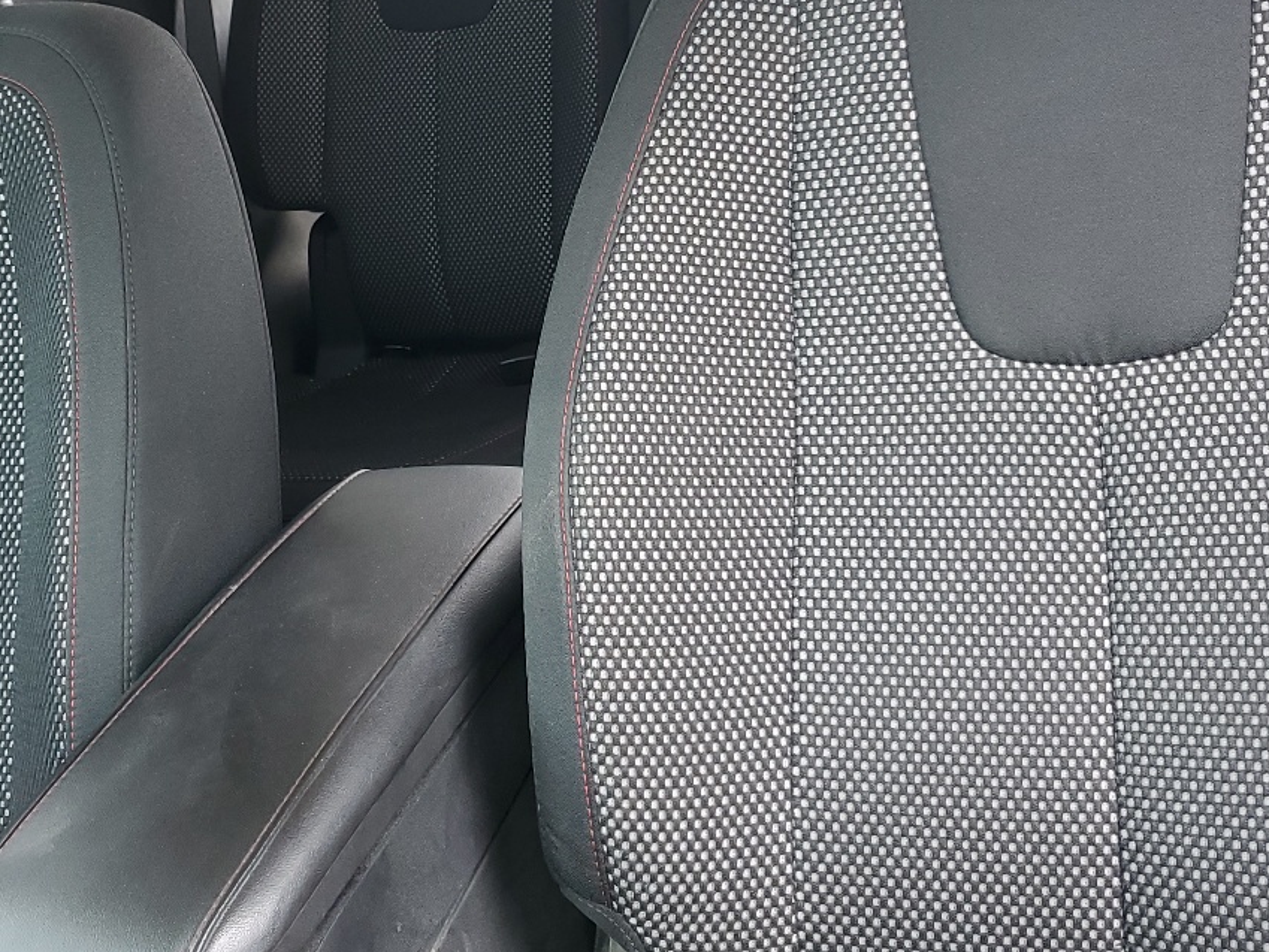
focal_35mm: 49
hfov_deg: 38.7
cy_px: 281
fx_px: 1797
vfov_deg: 29.4
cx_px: 477
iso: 63
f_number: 1.5
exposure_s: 1/120
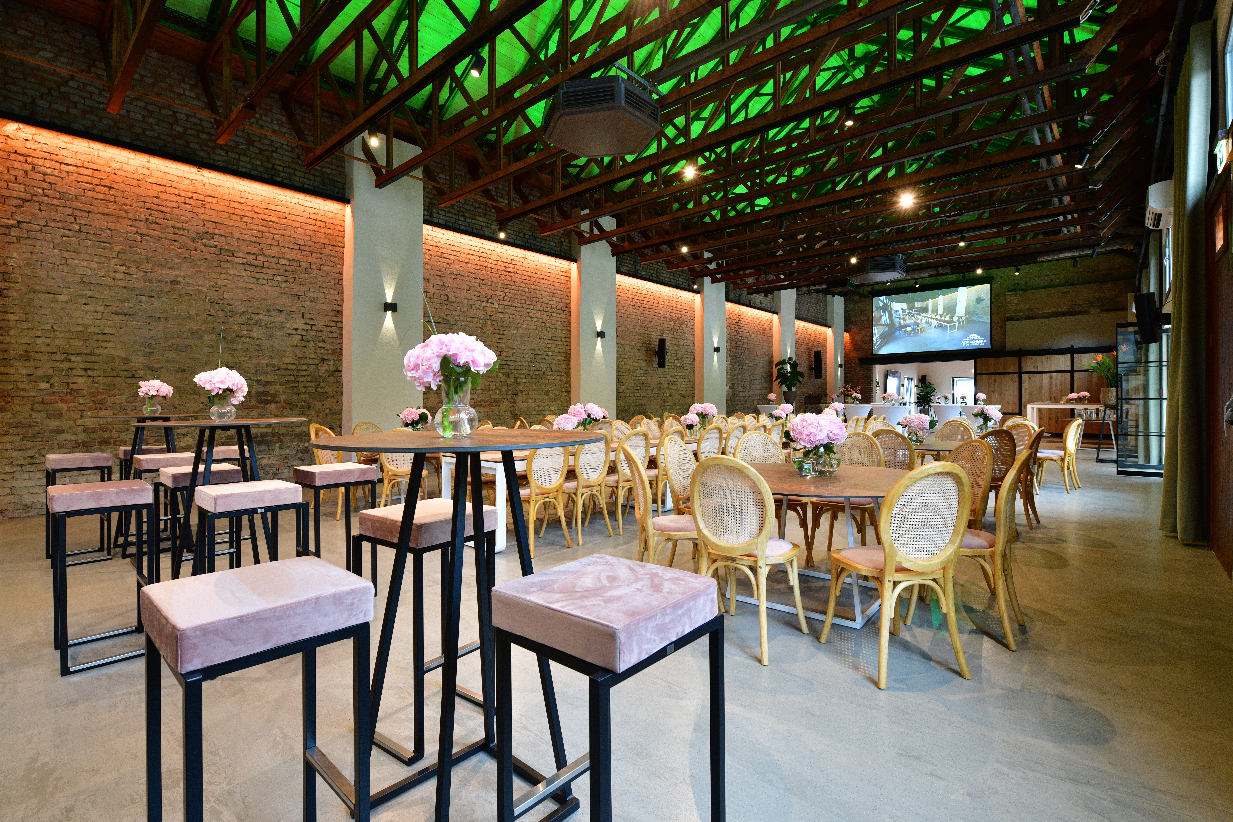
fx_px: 582
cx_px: 616
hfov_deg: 93.3
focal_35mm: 17
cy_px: 411
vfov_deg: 70.4
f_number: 10
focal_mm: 17
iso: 800
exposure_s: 1/15
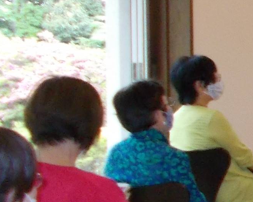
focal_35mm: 125
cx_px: 570
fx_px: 936
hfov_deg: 12.6
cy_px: 50
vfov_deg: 12.3
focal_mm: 4.6
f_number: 3.2
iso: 280
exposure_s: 1/25
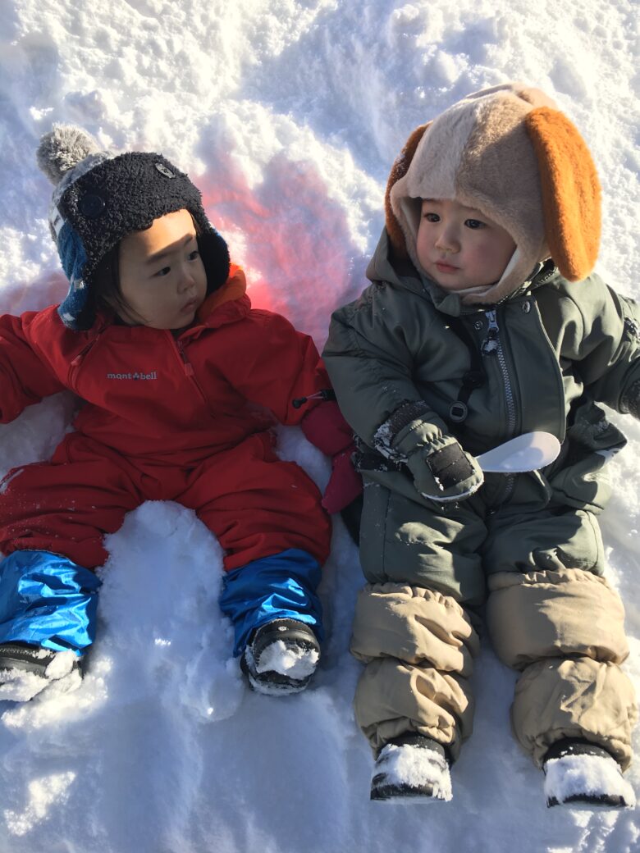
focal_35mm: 29
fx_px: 715
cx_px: 320
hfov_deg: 48.2
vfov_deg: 61.7
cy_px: 426
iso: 25
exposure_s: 1/680
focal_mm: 4.15
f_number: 2.2
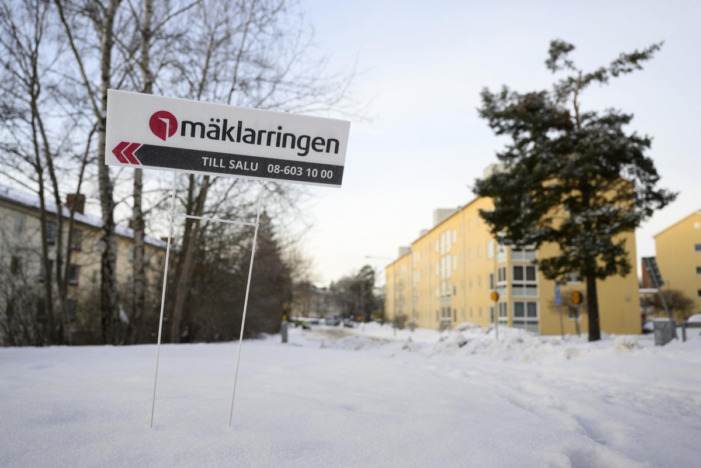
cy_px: 234
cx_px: 350
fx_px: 584
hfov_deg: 61.9
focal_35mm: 30
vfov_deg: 43.6
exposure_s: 1/640
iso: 500
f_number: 4
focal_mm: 30
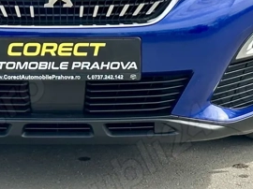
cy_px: -73
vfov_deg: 8.2
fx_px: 1300
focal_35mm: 178
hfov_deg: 11.1
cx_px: 53
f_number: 1.78
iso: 64
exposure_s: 1/911
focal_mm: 6.86
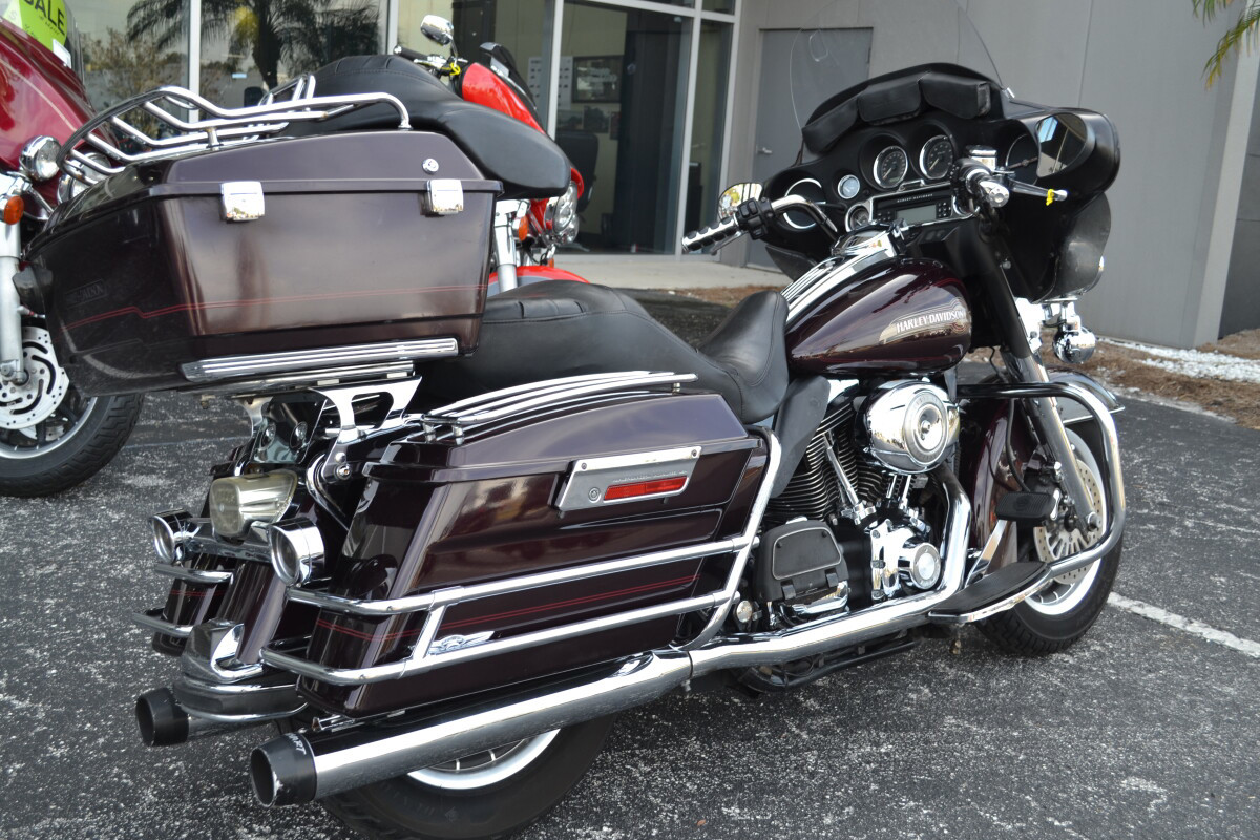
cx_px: 630
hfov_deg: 53.1
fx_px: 1260
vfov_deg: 36.9
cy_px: 420
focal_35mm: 36
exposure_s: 1/125
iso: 200
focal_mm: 24
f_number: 5.6
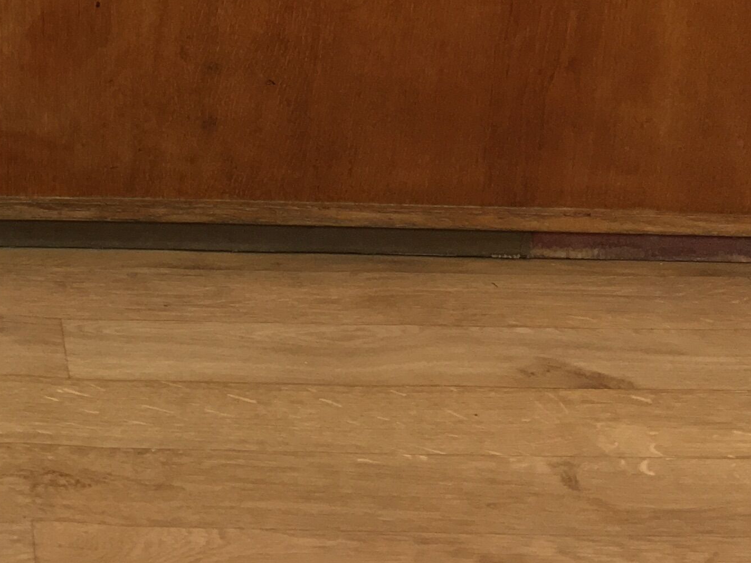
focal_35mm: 87
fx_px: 1887
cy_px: -259
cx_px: -115
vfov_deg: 15.7
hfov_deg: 21.2
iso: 40
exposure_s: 1/33
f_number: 2.2
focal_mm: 4.15
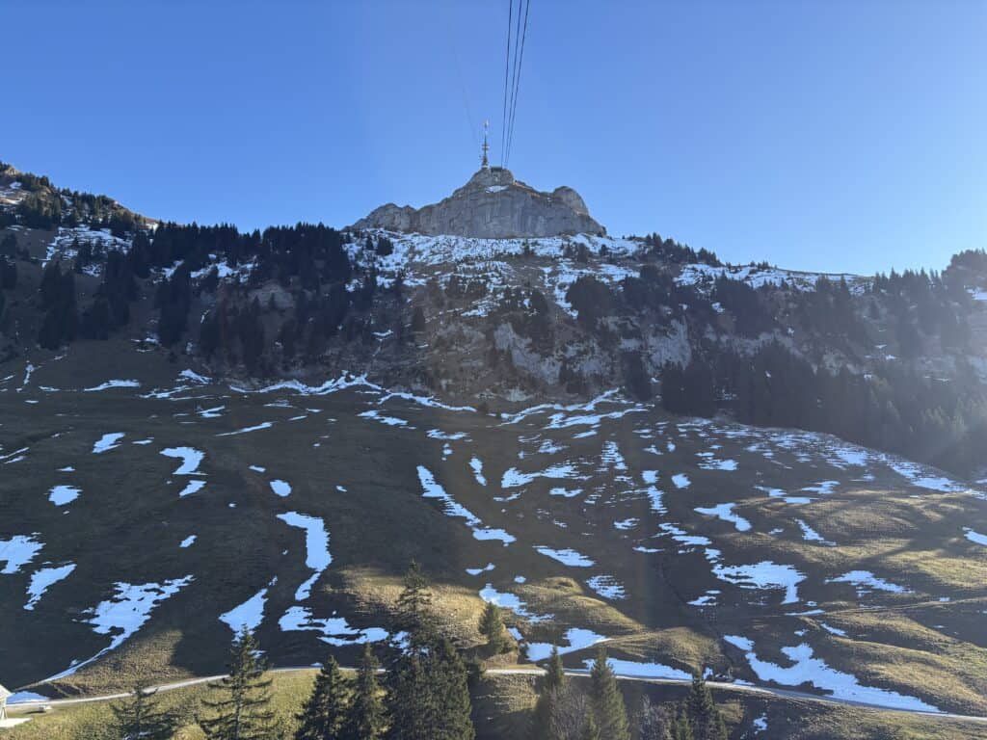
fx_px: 741
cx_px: 494
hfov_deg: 67.3
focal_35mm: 26
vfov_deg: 53.1
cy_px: 370
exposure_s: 1/708
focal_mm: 5.96
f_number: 1.6
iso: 50
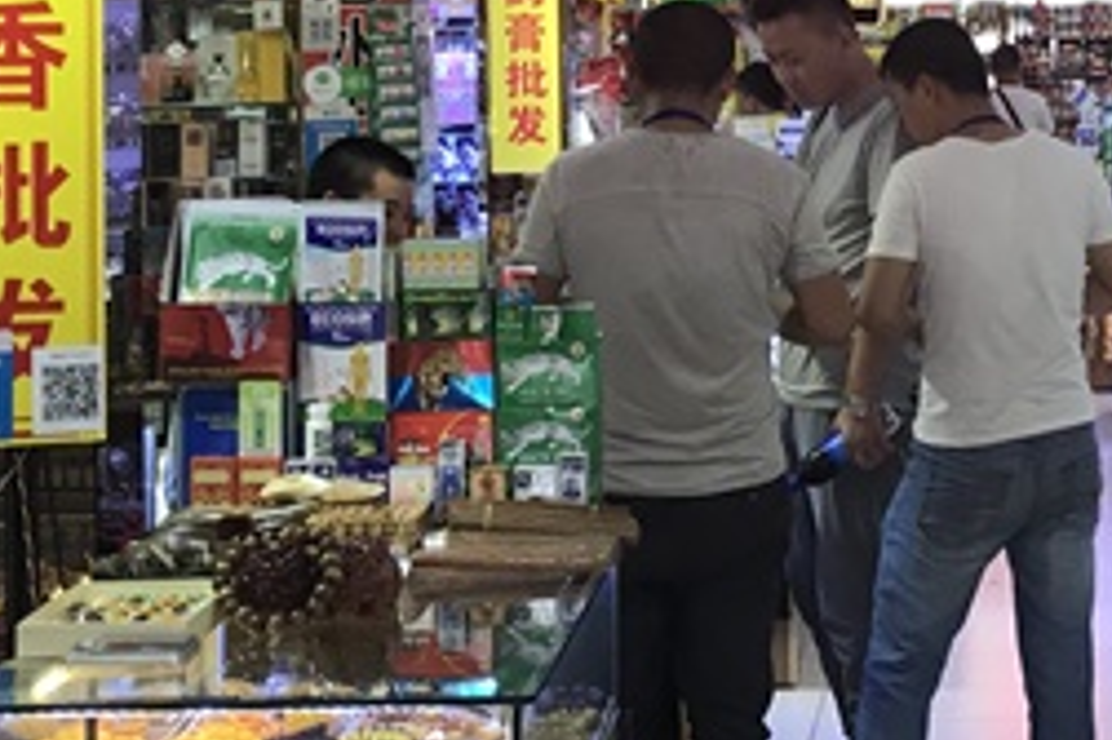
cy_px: 66
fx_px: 2871
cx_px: 1006
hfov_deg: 21.4
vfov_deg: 14.5
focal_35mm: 93
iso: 32
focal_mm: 3.99
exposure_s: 1/33
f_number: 1.8
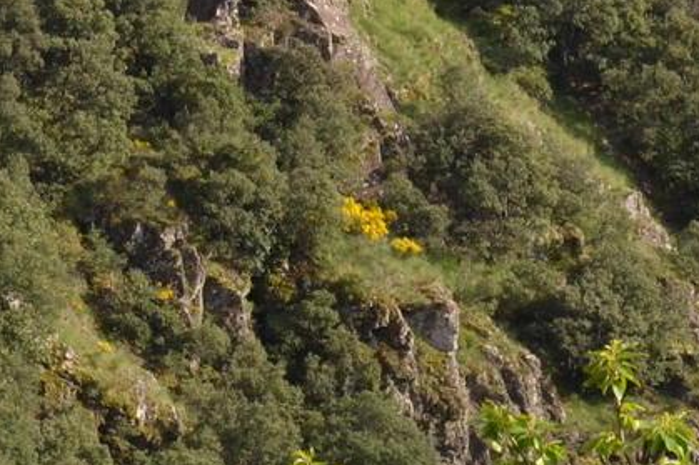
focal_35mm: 381
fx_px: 7394
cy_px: -309
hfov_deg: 5.4
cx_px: 280
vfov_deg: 3.6
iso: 100
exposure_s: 1/200
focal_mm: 52
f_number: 6.3
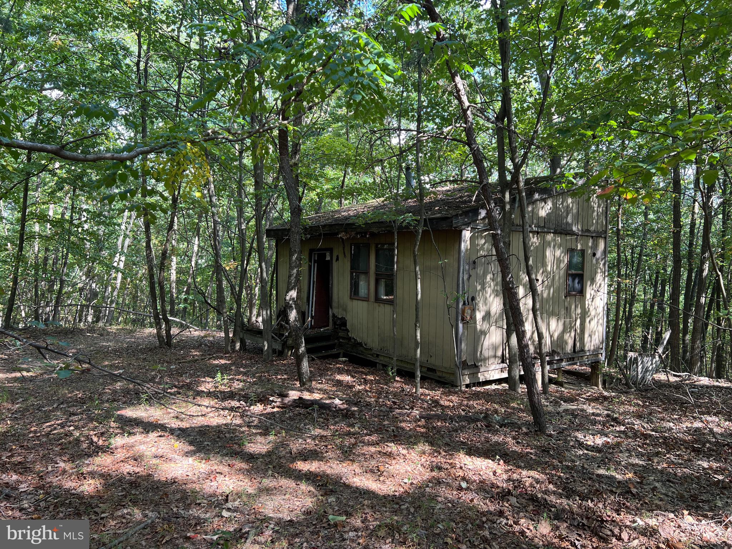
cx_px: 366
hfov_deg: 67.3
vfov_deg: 53.1
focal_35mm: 26
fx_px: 550
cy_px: 274
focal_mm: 5.7
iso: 50
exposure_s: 1/160
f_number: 1.5
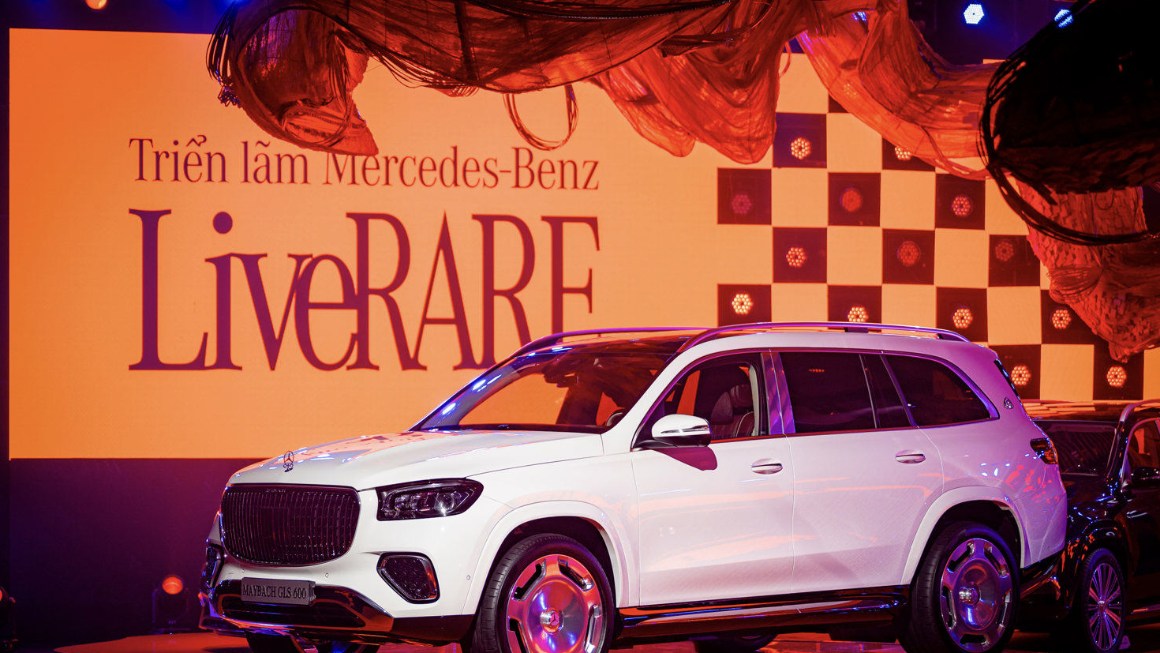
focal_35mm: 96
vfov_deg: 12.6
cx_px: 582
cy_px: 378
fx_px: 2953
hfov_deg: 22.2
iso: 250
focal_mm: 61
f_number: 2.8
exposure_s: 1/160
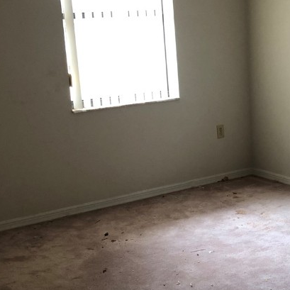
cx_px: 220
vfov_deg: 27.7
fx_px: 588
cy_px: 145
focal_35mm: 62
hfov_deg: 27.3
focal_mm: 3.99
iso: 40
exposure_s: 1/20
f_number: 1.8
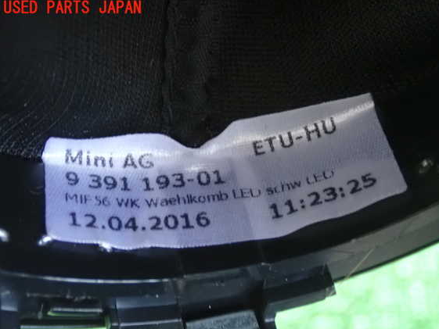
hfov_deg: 31.2
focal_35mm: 62
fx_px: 786
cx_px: 234
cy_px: 174
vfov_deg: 23.7
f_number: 3.5
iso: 1600
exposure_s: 1/25
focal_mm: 10.35
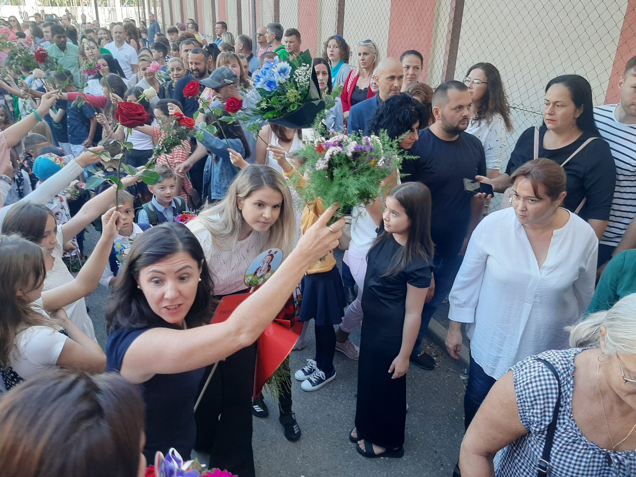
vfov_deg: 51.4
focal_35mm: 27
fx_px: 496
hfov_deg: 65.3
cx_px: 318
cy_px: 238
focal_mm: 3.93
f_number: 1.7
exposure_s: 1/103
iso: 40
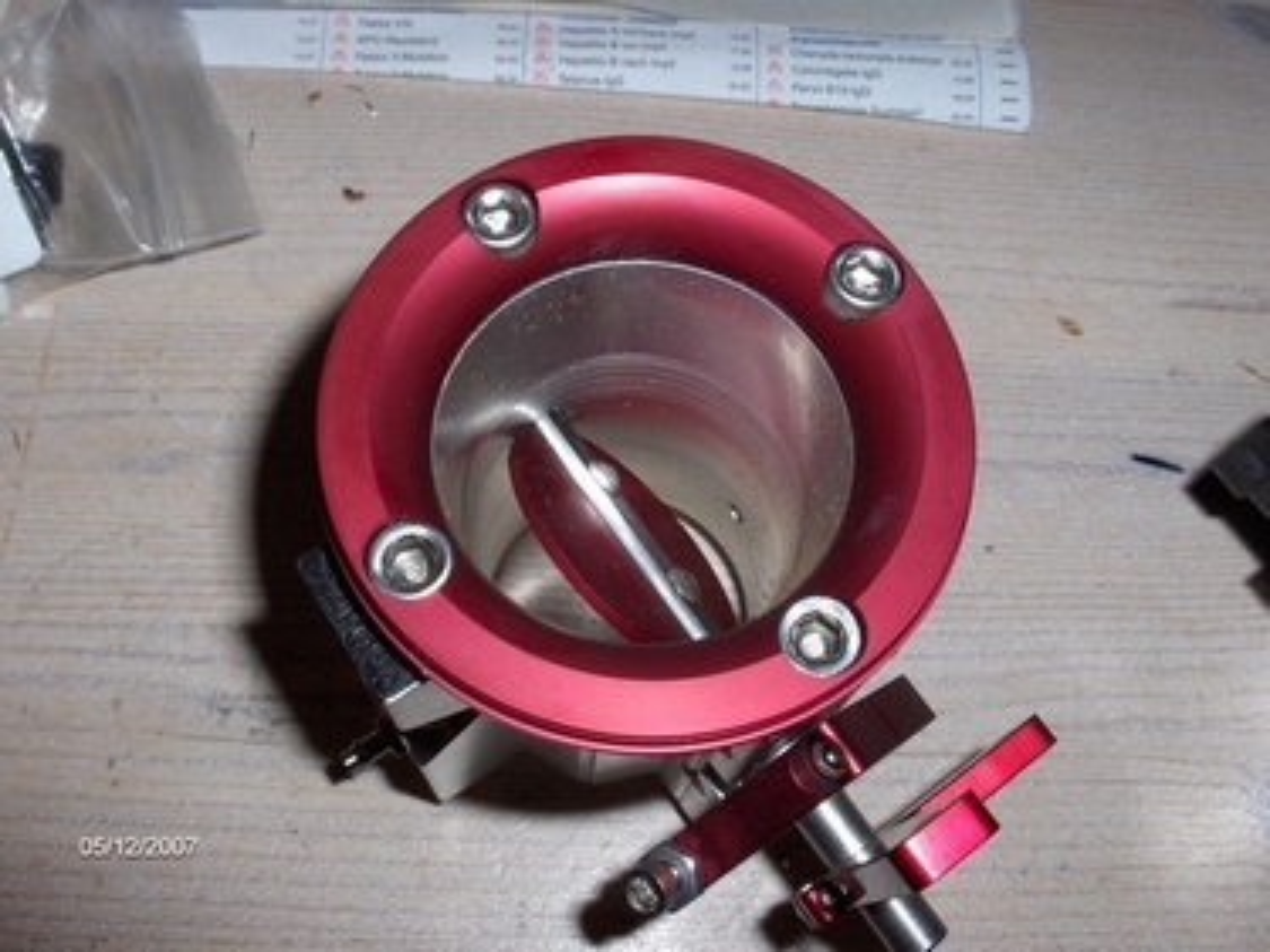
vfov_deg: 49.7
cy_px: 476
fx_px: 1027
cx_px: 635
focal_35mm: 28
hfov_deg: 63.5
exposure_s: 1/60
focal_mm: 5.8
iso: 51
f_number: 5.6
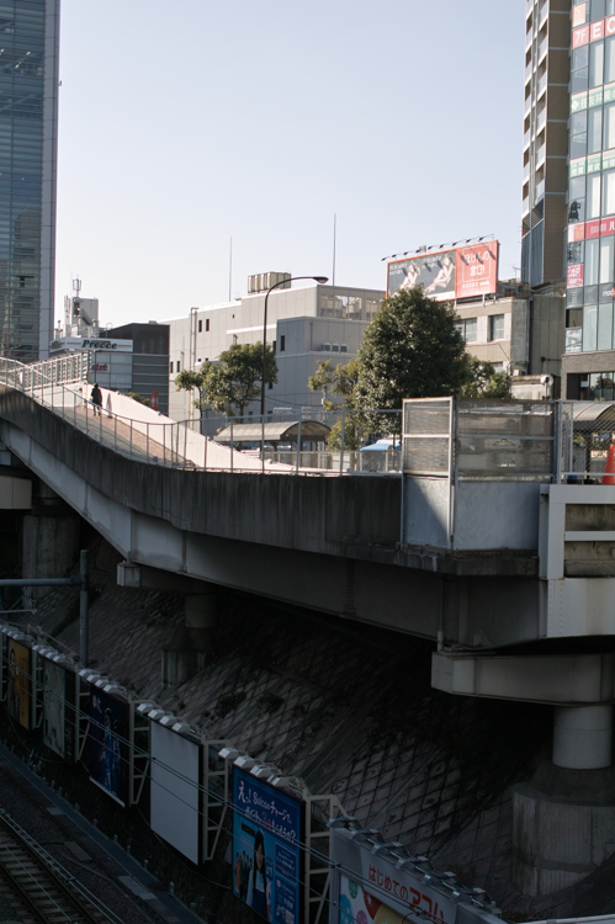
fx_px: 1437
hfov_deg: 24.1
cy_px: 533
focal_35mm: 56
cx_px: 341
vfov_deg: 35.6
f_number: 2.8
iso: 100
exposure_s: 1/800
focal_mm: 24.2
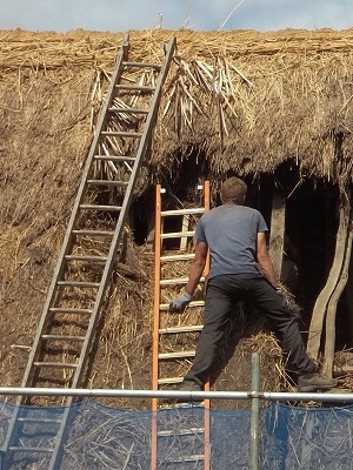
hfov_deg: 7.2
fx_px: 2801
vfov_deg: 9.6
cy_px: 221
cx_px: 384
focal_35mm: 206
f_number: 5.2
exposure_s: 1/640
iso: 64
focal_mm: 17.1
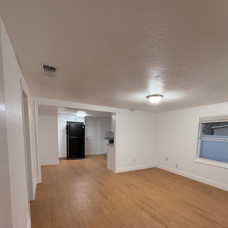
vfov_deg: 78.4
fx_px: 134
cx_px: 118
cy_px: 150
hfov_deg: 80.7
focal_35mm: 18
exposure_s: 1/120
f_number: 2.2
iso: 400
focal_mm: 2.22
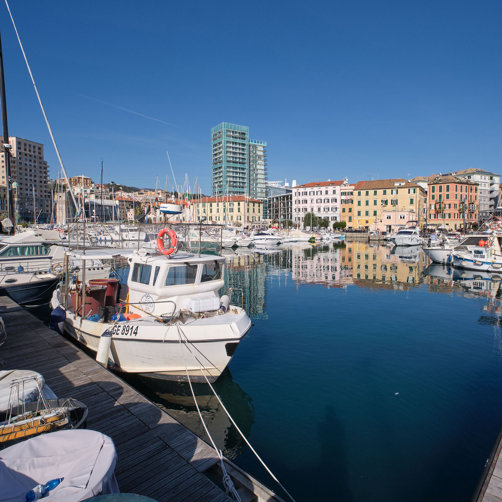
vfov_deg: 74.8
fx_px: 328
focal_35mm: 20
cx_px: 279
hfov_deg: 74.6
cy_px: 242
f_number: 8
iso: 200
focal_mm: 10
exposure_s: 1/480
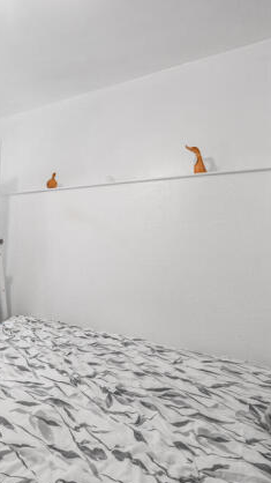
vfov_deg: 78.7
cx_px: -14
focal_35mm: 23
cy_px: 251
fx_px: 294
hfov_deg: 41.4
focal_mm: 14
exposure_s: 1/13
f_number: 7.1
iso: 160
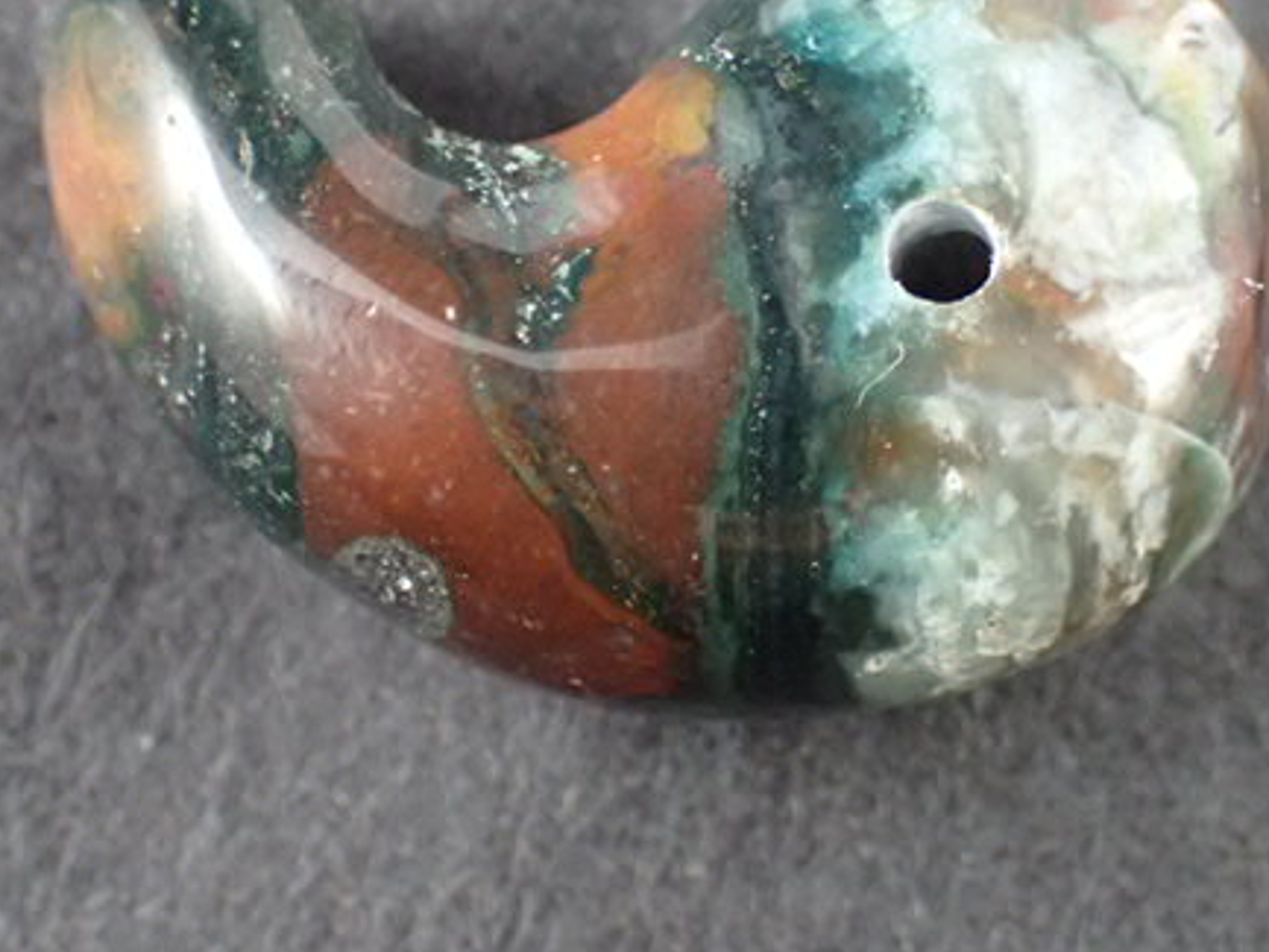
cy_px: 255
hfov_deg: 20.4
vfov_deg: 15.4
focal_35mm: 96
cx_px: 680
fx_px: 3520
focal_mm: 11.78
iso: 800
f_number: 3.8
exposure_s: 1/100
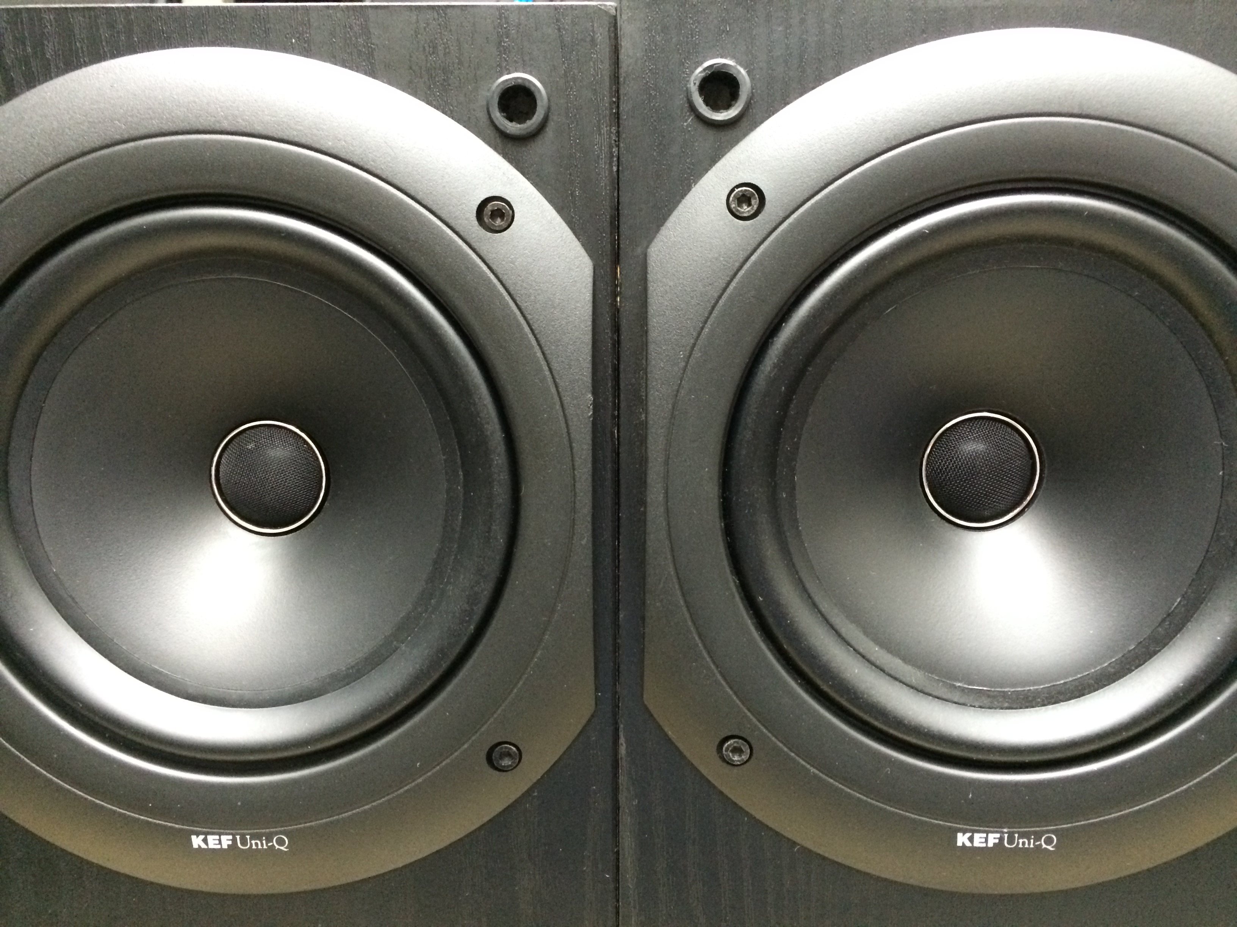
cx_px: 618
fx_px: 1036
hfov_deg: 61.7
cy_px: 464
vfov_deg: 48.2
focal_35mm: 29
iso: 500
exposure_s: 1/17
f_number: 2.2
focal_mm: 4.15
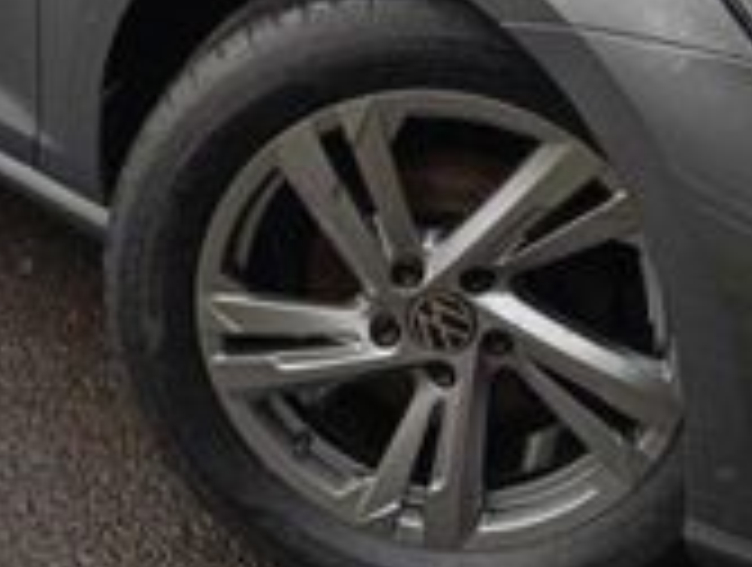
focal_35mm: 86
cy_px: -117
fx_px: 1872
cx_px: 338
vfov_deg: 16.5
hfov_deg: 22.7
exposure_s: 1/101
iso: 130
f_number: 1.88
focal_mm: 5.59
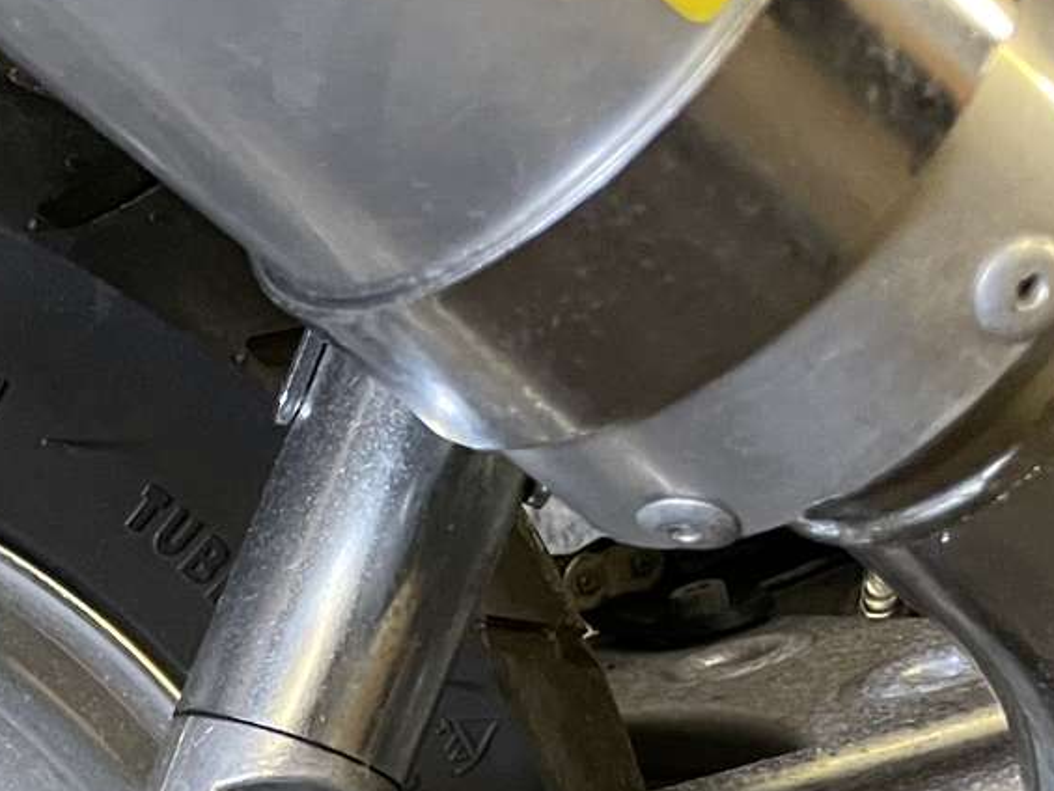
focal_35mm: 92
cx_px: -519
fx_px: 2802
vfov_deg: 14.9
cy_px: 1192
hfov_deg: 18.8
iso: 500
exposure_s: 1/50
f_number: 1.6
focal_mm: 4.2
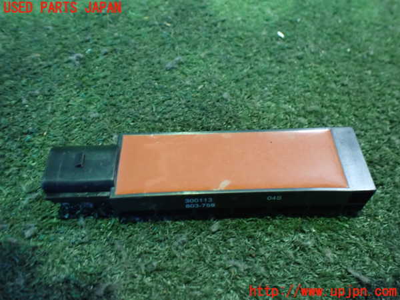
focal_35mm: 30
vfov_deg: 46.8
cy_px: 150
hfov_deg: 60.0
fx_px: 347
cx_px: 200
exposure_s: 1/30
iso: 1250
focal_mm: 5.4
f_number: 2.3
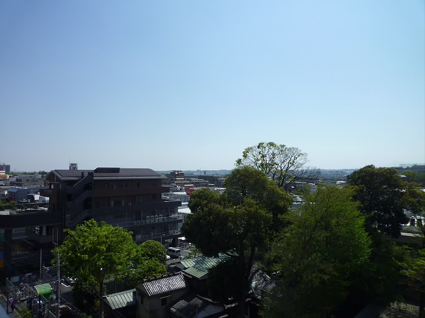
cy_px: 159
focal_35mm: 25
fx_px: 307
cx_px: 212
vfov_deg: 54.9
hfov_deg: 69.4
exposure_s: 1/800
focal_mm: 4.4
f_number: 5
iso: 80
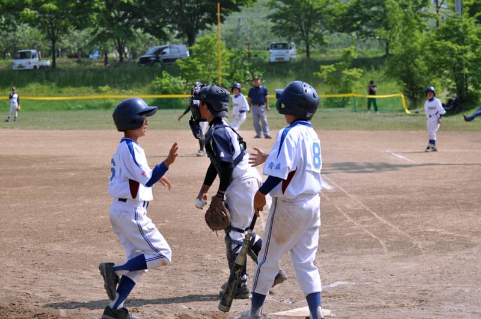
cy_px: 160
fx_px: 1401
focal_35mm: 105
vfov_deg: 13.0
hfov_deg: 19.5
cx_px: 240
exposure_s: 1/1250
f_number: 5
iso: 200
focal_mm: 70
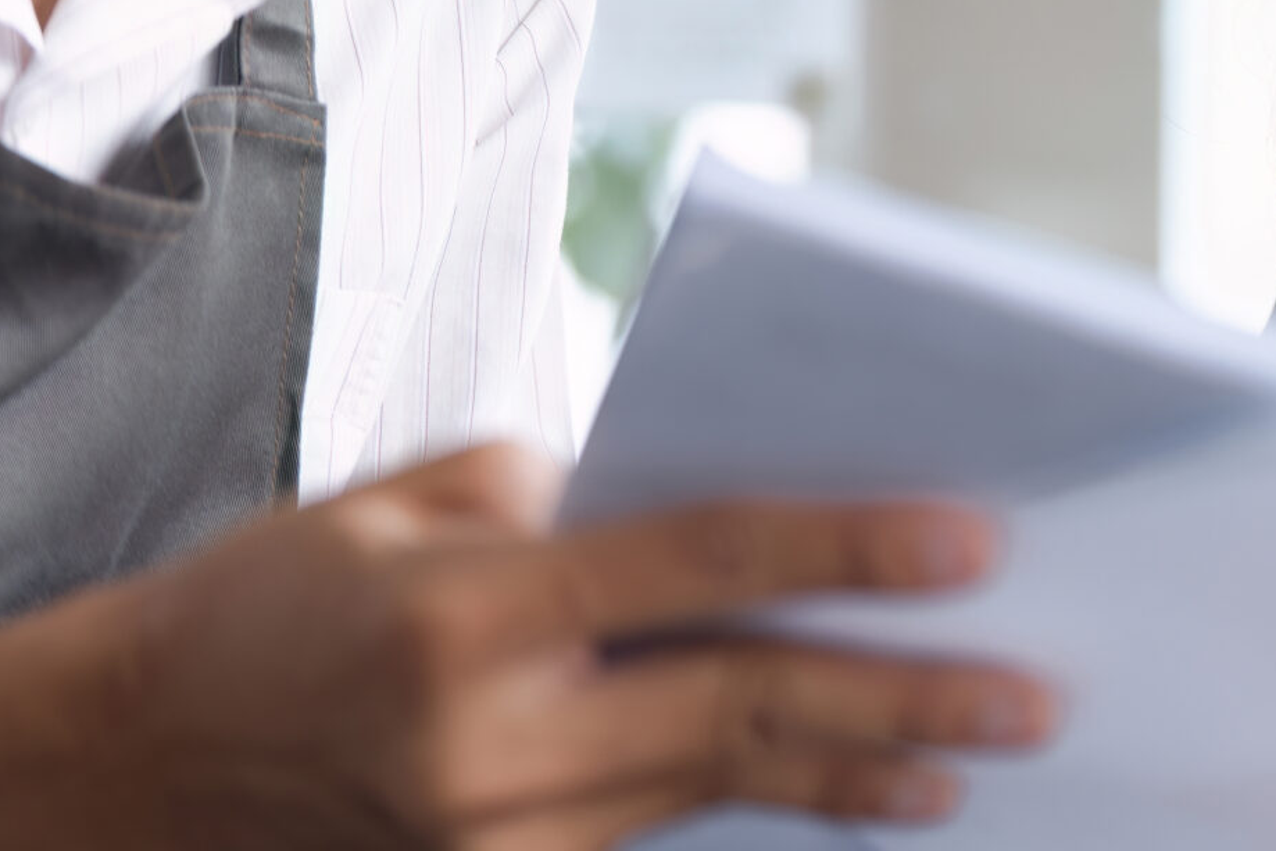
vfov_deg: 7.0
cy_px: -219
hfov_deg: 10.3
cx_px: 1730
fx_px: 6912
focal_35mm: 195
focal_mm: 70
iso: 100
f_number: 2.8
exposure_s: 1/320
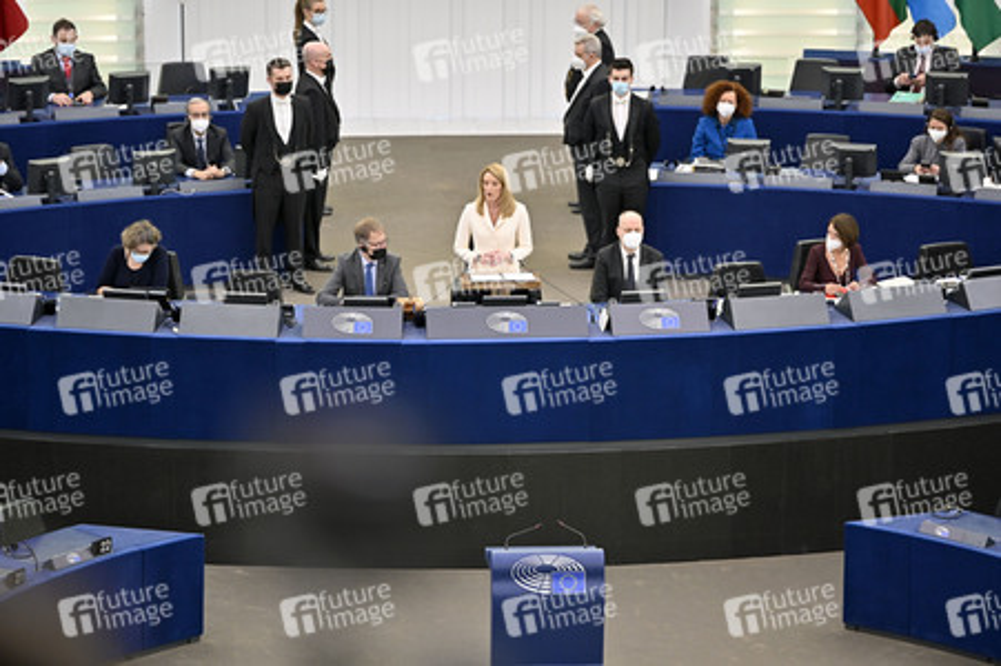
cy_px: 333
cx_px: 500
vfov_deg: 6.9
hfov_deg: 10.3
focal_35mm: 200
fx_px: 5557
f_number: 2.8
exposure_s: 1/250
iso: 1000
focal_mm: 200
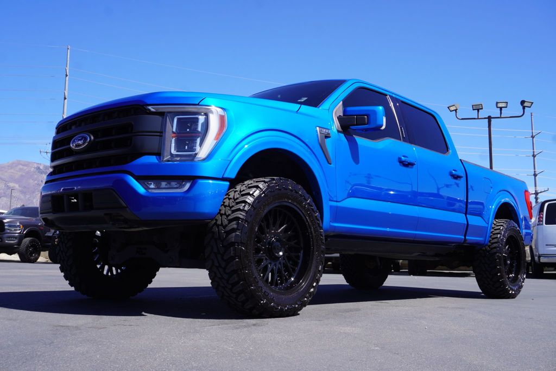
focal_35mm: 36
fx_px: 556
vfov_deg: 36.9
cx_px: 278
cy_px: 186
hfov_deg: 53.1
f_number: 10
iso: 100
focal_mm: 24
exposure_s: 1/125
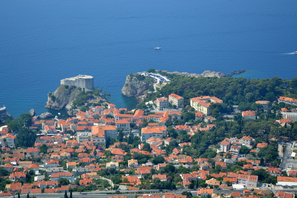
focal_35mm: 82
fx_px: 681
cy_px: 99
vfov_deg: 16.6
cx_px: 148
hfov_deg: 24.6
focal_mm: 55
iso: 100
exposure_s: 1/320
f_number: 6.3
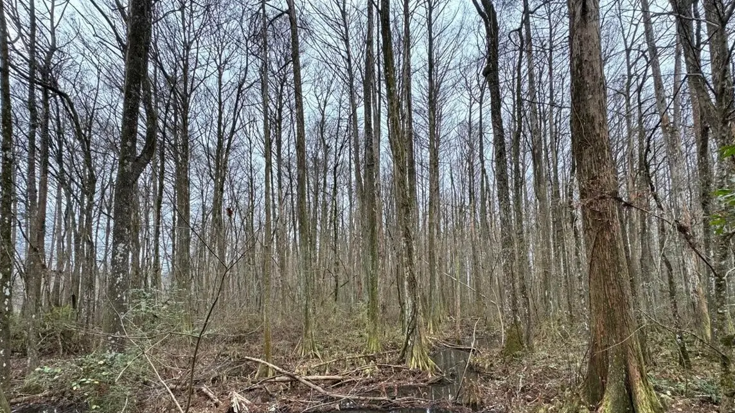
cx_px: 380
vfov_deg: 65.1
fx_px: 312
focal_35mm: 16
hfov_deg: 99.3
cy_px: 279
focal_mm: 2.22
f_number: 2.2
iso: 40
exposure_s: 1/99
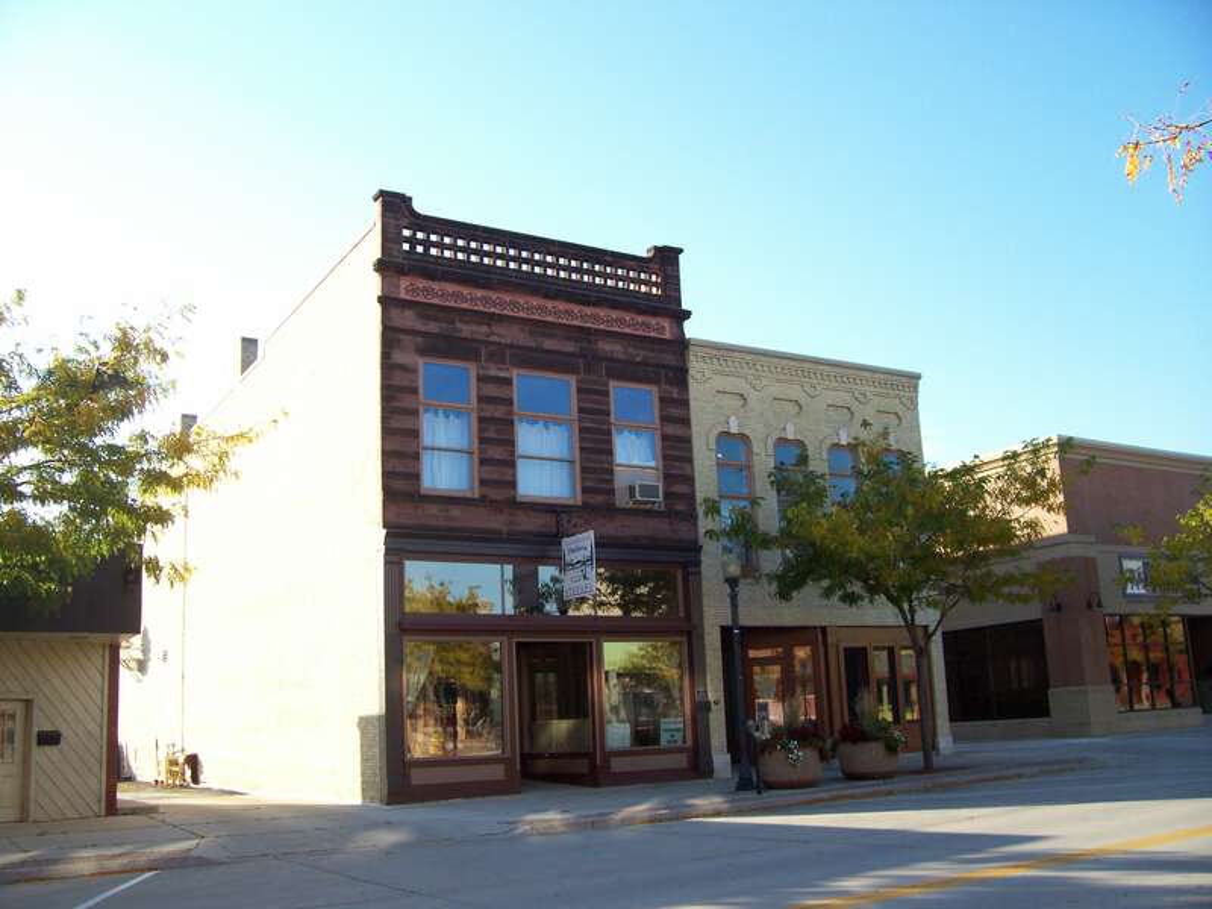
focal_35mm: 34
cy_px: 454
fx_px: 1190
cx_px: 606
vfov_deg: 41.8
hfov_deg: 54.0
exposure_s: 1/510
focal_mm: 5.6
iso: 80
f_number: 2.7
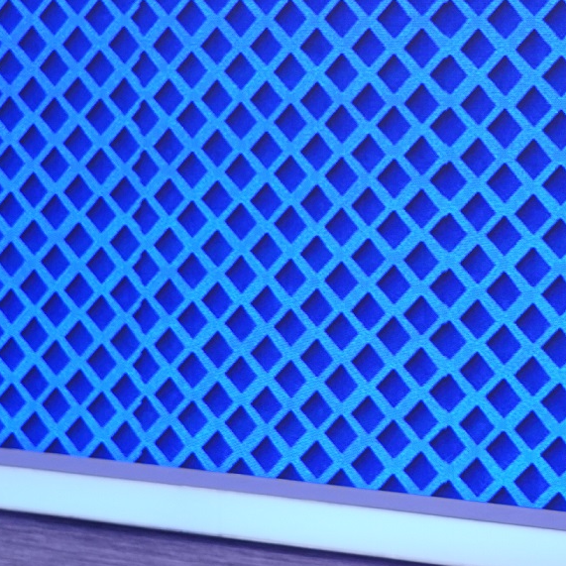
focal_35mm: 95
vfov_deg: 18.2
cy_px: 127
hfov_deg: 17.5
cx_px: 676
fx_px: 1757
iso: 1600
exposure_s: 1/160
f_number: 4.5
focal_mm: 38
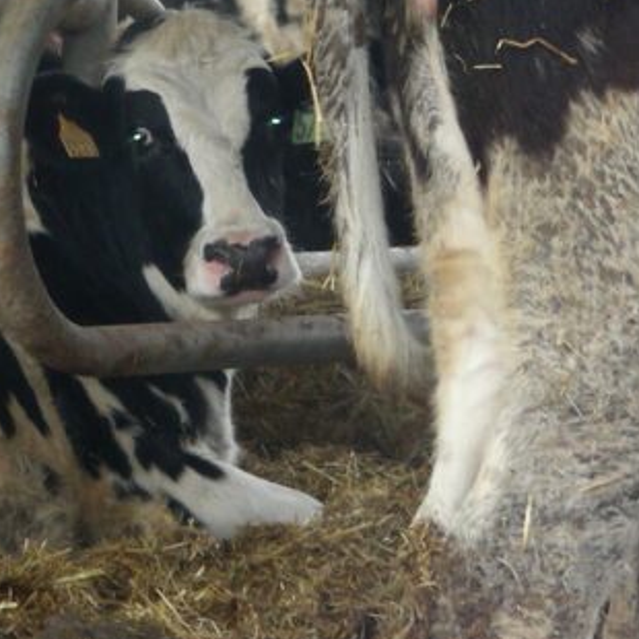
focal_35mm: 280
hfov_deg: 6.2
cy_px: 142
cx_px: -66
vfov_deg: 6.2
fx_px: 5848
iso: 76
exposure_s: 1/60.3
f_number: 3.5
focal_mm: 21.3
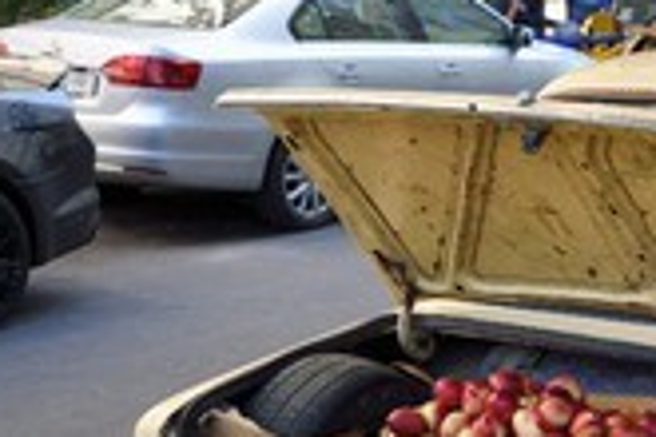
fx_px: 1859
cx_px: 747
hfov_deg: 19.1
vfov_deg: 13.3
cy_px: 405
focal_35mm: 102
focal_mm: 40
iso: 200
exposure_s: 1/160
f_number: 5
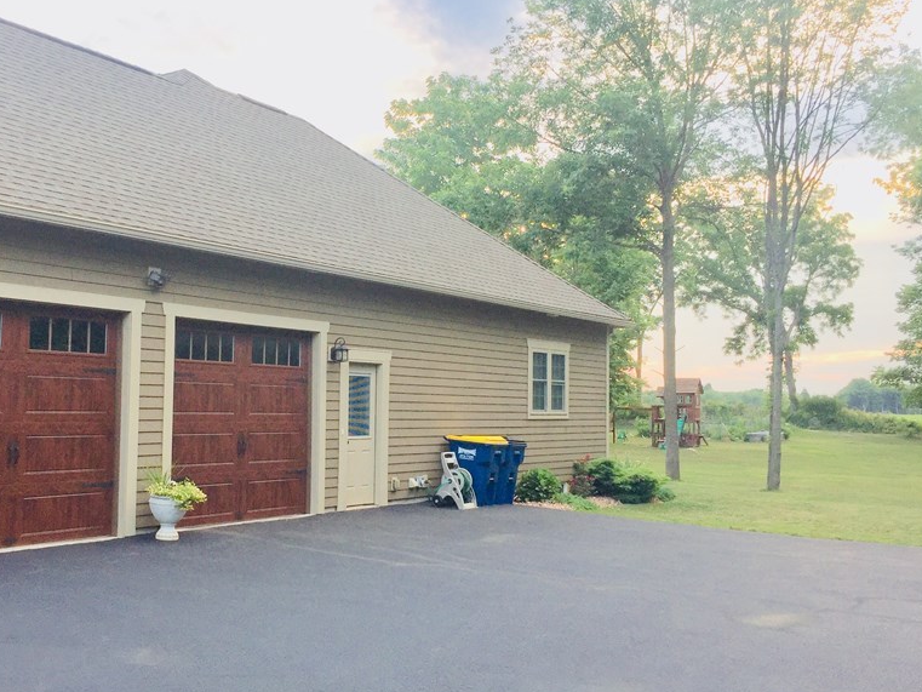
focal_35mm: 39
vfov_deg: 36.8
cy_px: 376
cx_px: 334
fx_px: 1039
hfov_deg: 47.3
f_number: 2.2
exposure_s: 1/293
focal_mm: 4.15
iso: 32
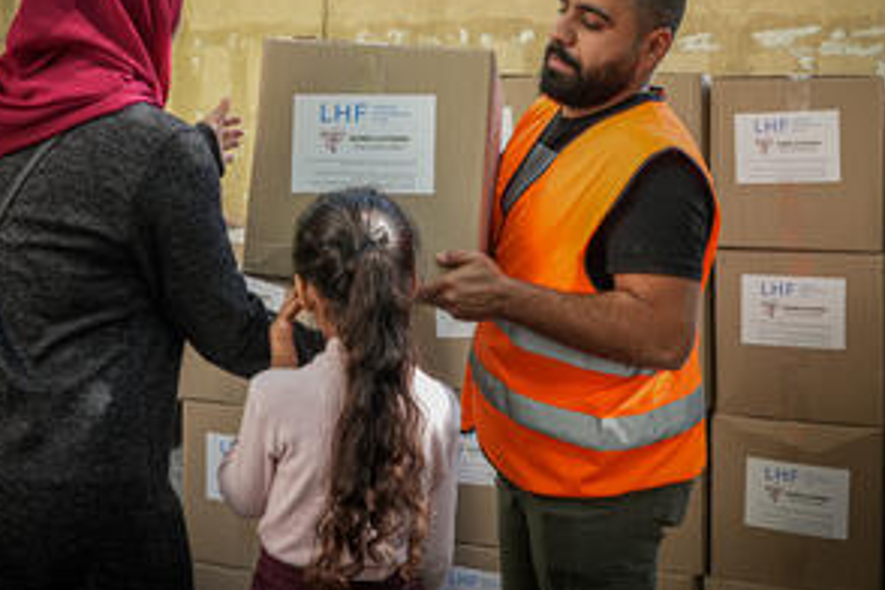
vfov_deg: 25.4
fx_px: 1303
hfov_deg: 37.5
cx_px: 412
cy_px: 194
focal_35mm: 53
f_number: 9
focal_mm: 39
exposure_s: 1/200
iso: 2000
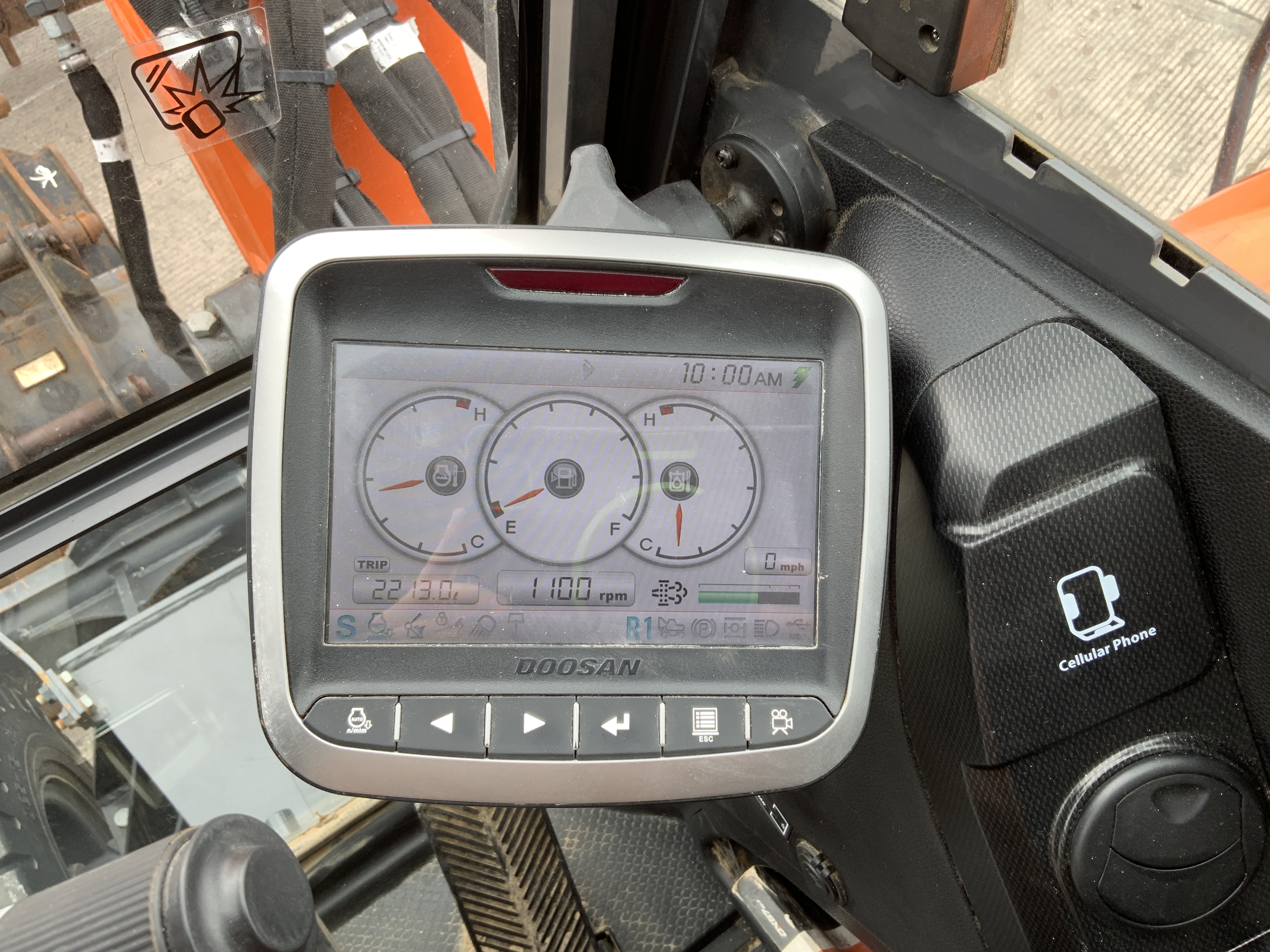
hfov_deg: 61.7
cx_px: 635
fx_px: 1064
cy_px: 476
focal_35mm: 29
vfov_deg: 48.2
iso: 20
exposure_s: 1/80
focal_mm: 3
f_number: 1.8
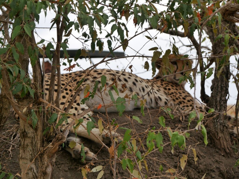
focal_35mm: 168
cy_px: 90
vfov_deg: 8.8
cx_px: 120
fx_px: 1160
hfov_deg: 11.8
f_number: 7.1
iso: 200
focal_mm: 84
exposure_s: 1/320
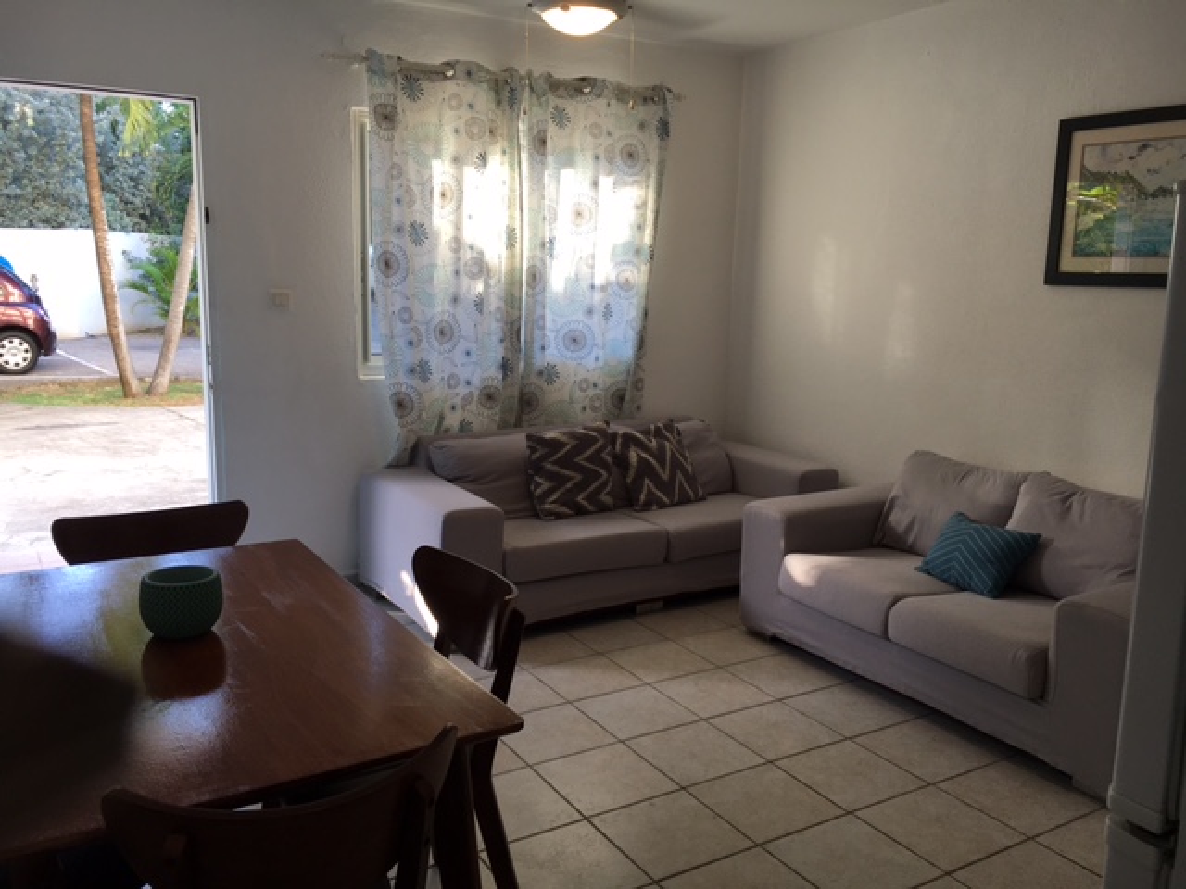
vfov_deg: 48.2
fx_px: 994
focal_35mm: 29
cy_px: 444
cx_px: 593
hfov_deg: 61.7
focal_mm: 4.15
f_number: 2.2
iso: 25
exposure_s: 1/50
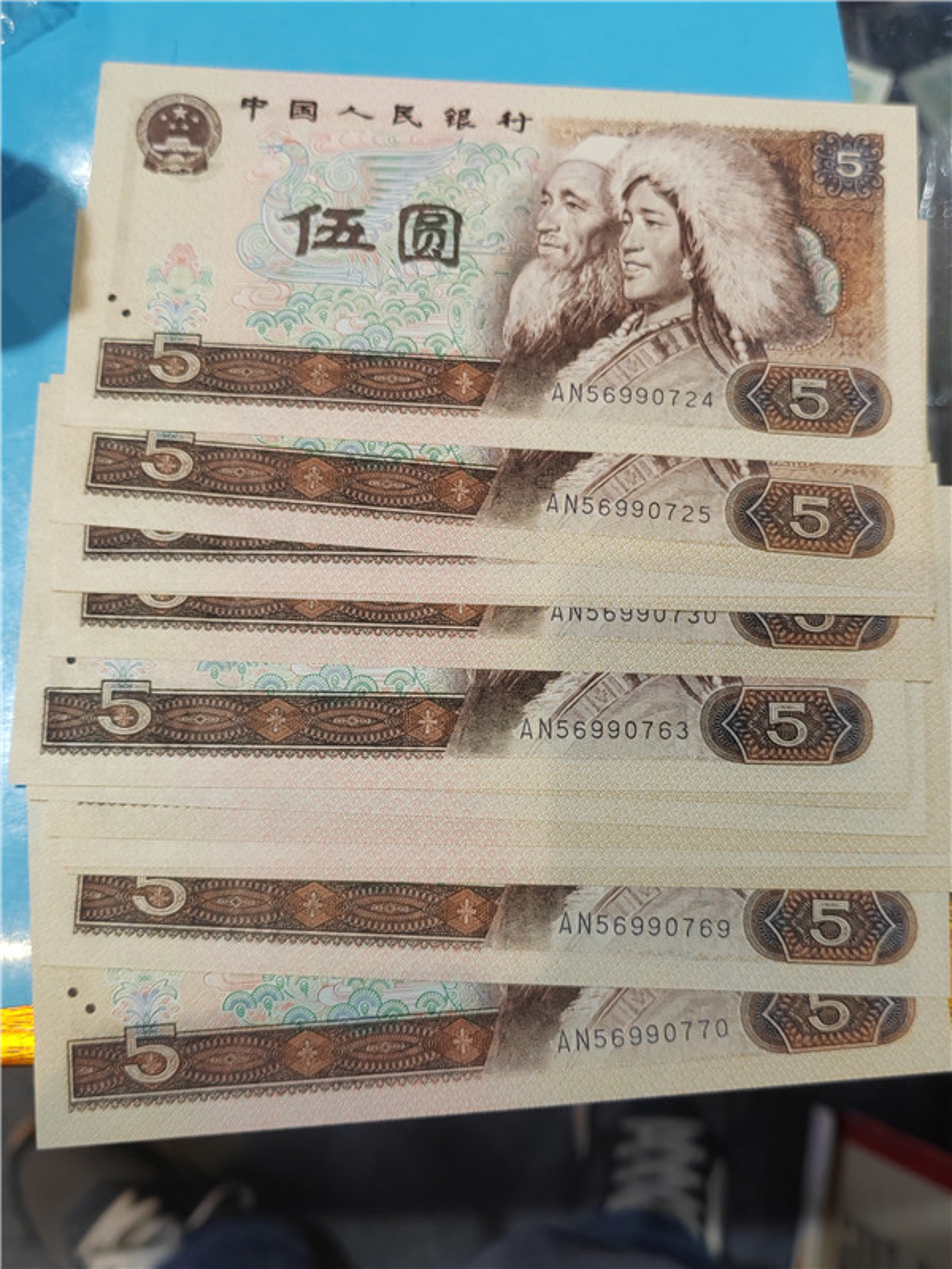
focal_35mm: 41
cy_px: 634
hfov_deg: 35.1
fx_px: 1503
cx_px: 476
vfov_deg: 45.8
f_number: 1.9
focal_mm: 5.52
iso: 400
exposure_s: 1/100
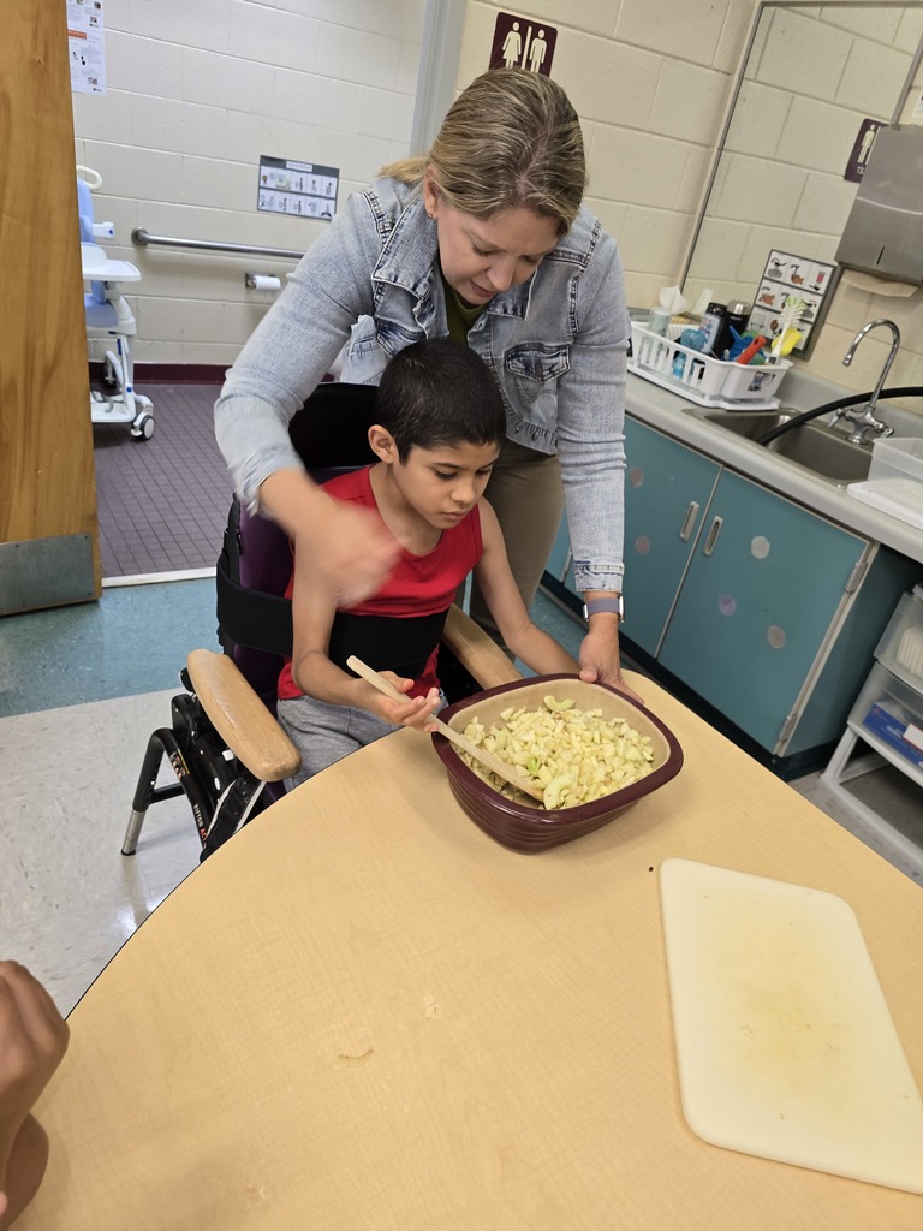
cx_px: 462
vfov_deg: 73.9
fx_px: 818
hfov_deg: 58.9
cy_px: 616
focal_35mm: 23
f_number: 1.7
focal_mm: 6.3
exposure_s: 1/40
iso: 100
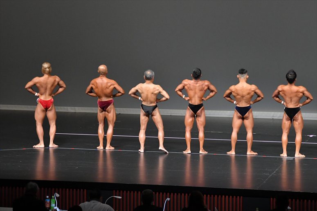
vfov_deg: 7.5
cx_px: 158
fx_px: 1611
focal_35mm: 183
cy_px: 106
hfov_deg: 11.2
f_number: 5.6
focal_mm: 122
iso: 5000
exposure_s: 1/400
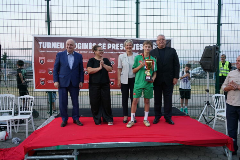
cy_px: 80
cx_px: 120
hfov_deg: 65.5
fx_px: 187
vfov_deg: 46.4
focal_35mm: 28
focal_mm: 28
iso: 1250
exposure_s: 1/160
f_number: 4
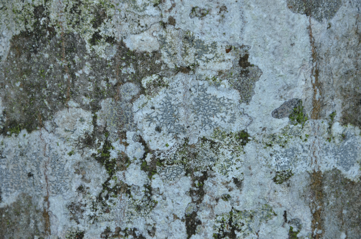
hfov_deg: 13.1
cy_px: 120
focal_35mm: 158
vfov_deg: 8.7
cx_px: 180
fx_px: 1576
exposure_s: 1/50
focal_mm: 105
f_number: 9
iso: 200
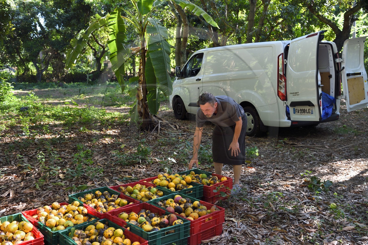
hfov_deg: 53.2
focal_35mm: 36
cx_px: 184
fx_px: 368
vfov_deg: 36.8
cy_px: 122
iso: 400
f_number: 4.5
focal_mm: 36
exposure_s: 1/250
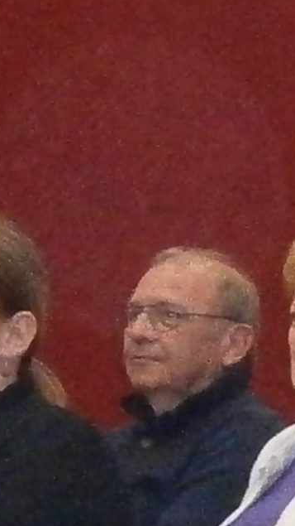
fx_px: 4813
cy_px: 475
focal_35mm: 346
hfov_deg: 3.4
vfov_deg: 6.2
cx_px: 834
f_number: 3.4
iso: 800
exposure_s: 1/40
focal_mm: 8.3
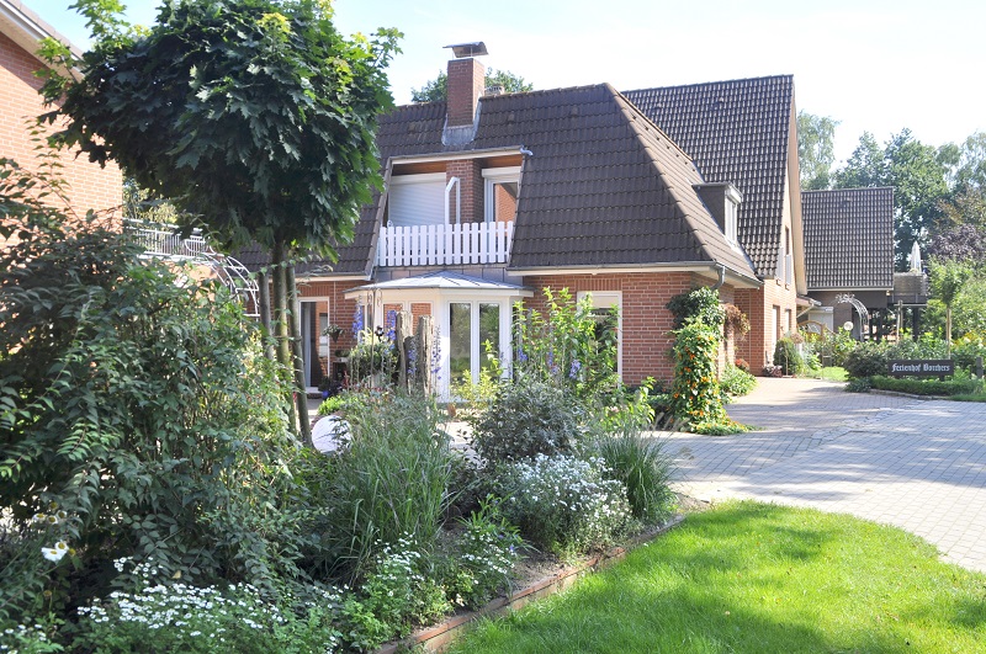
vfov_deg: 39.9
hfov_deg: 57.3
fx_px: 903
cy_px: 327
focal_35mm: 33
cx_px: 493
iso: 200
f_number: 7.1
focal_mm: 22
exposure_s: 1/200
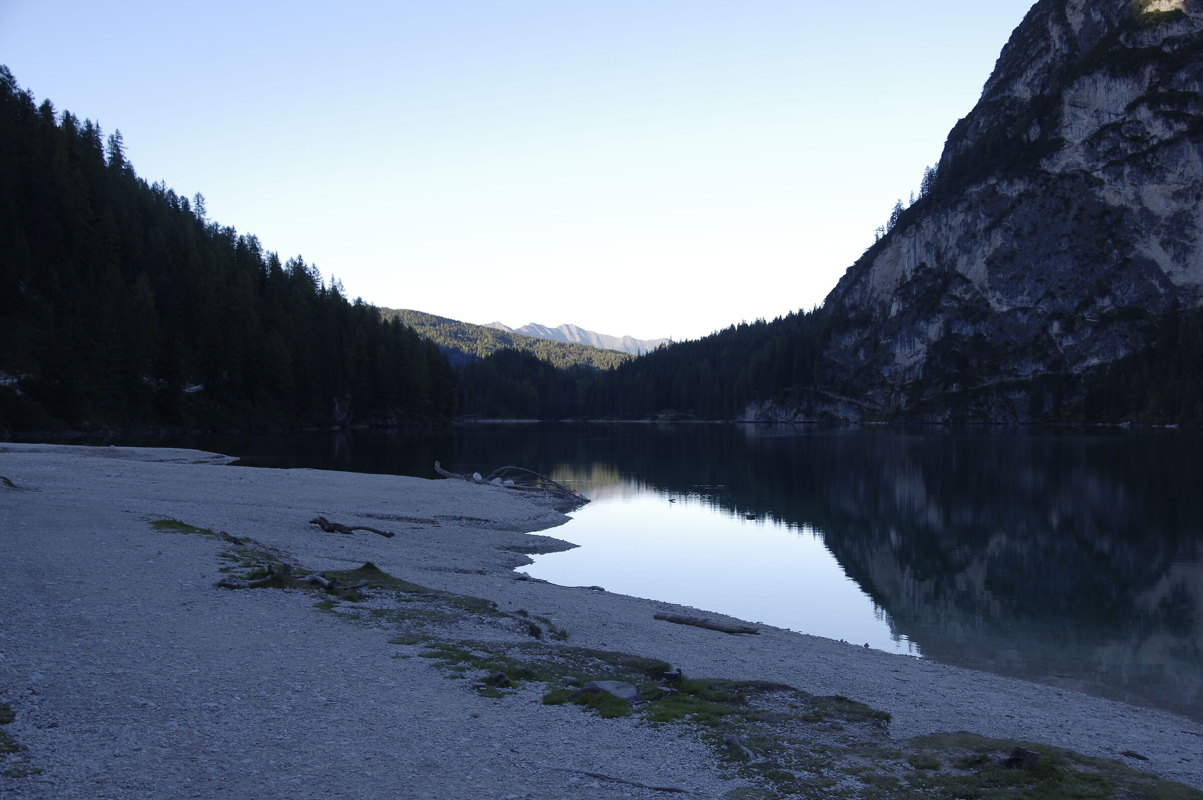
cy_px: 400
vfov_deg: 34.2
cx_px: 602
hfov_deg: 49.6
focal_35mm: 39
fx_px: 1302
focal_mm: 26
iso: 100
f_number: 5
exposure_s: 1/125
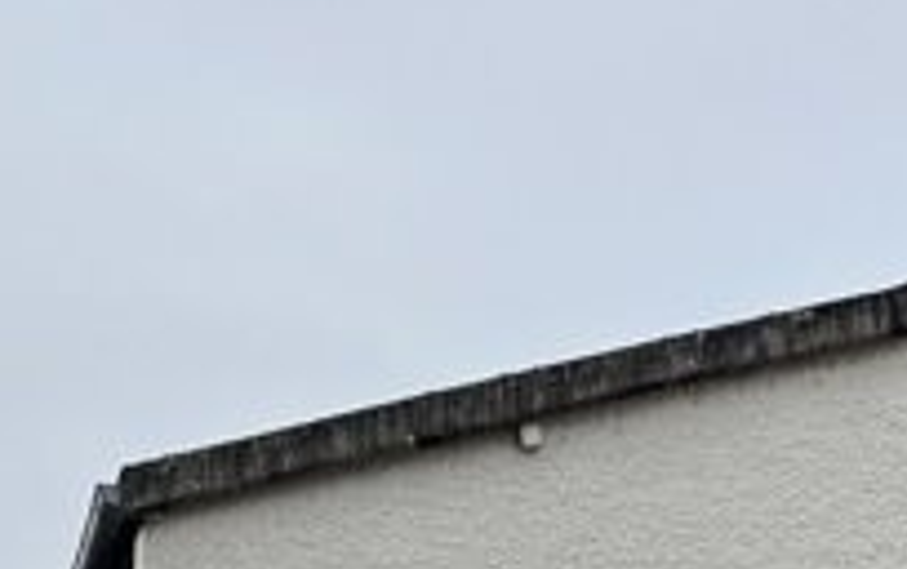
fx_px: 2673
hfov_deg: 19.1
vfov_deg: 11.5
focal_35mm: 108
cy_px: 951
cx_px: 200
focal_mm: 5.1
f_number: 1.6
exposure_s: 1/2268
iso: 50
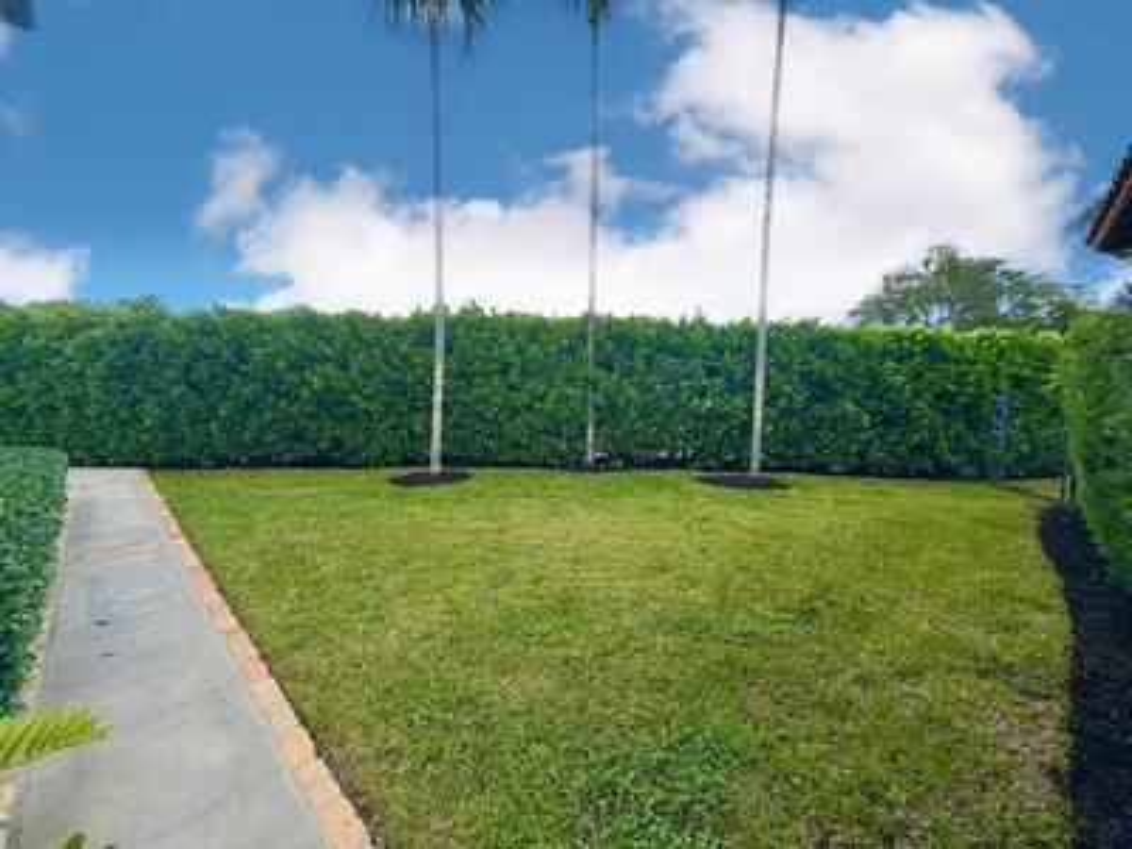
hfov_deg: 102.1
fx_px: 458
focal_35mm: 14
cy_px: 424
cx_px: 566
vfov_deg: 85.7
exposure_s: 1/638
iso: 40
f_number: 2.2
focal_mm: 2.22
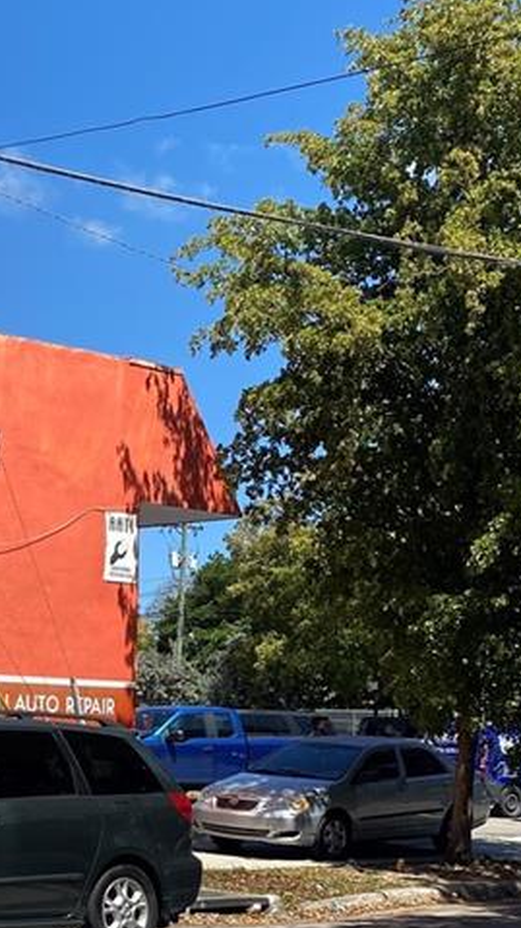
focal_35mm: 71
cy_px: 630
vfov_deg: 29.5
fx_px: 1746
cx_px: -192
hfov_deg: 15.9
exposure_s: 1/2358
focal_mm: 4.25
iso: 32
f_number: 1.8
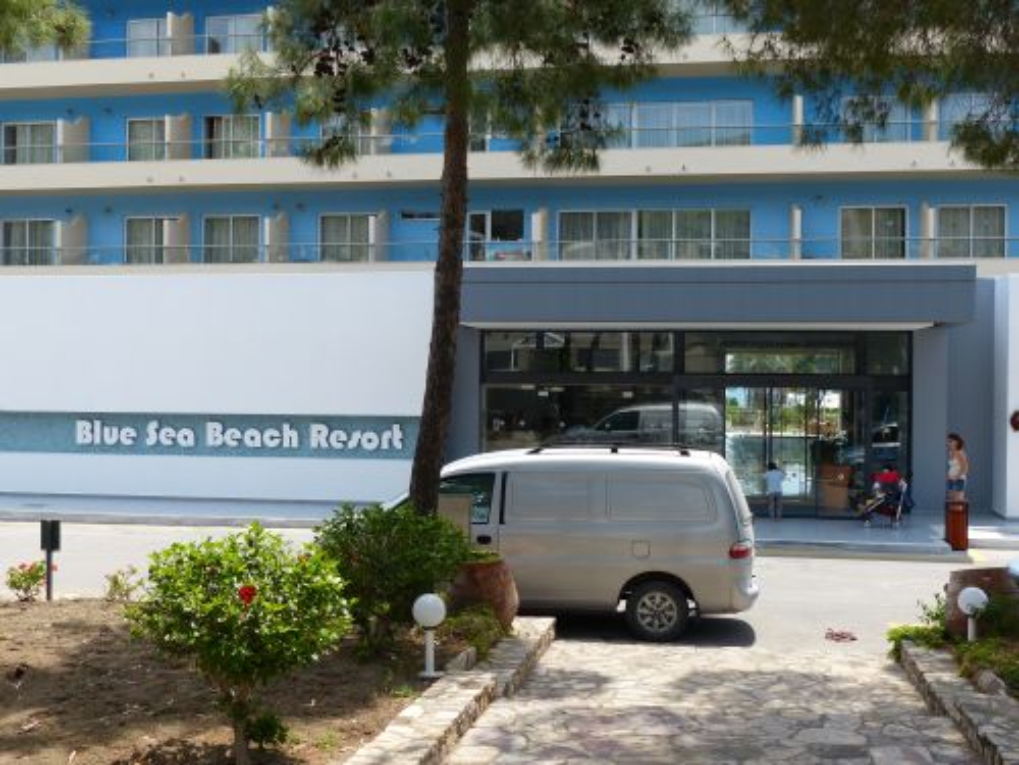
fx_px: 1207
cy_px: 382
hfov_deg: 45.8
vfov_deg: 35.1
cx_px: 510
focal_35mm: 41
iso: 100
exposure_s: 1/500
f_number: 4
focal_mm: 7.4
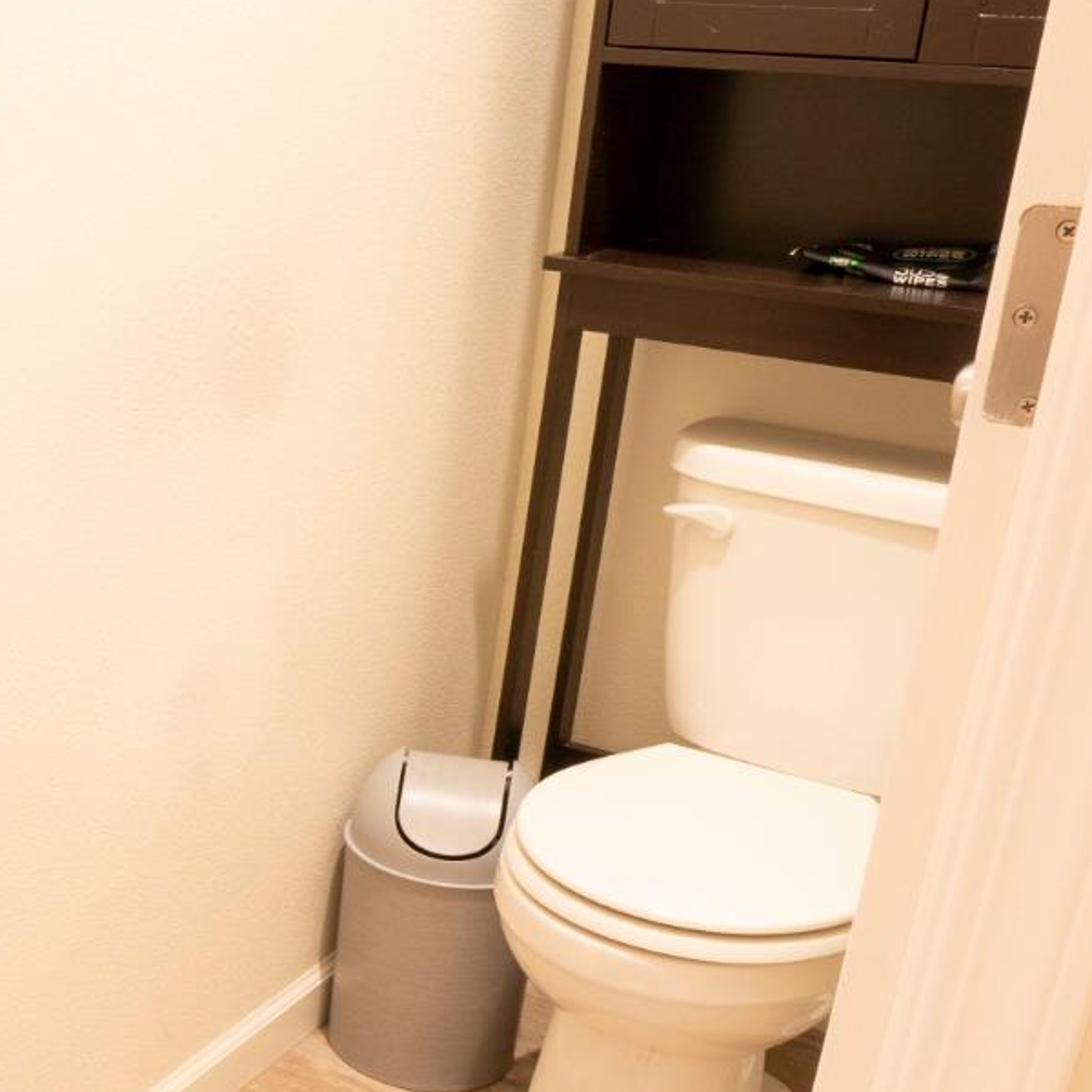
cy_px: 768
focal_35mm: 51
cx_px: -142
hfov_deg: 29.7
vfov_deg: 33.0
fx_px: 1820
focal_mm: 16
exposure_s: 1
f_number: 16
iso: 125
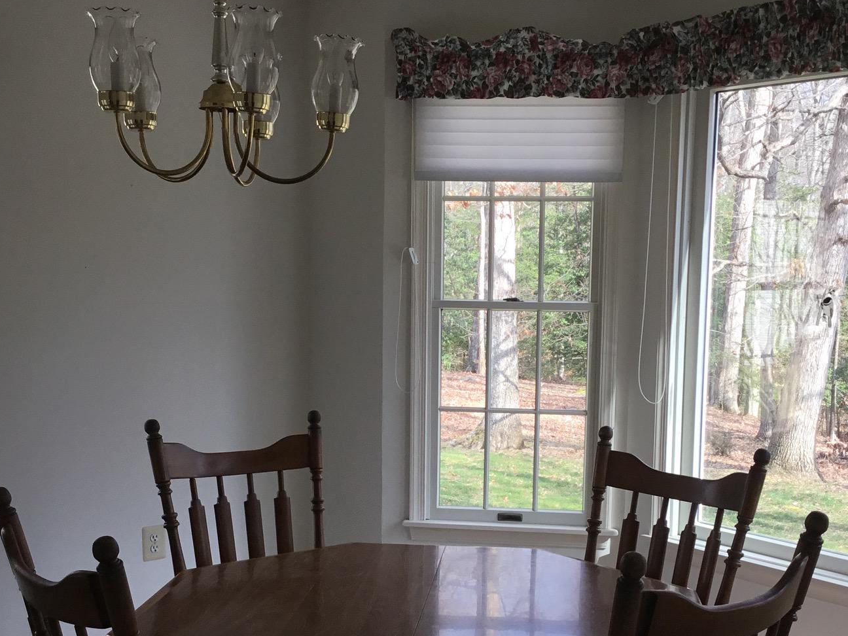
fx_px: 1200
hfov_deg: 38.9
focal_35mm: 49
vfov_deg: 29.5
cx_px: 430
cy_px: 421
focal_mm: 3.3
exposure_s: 1/193
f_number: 2.4
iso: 25
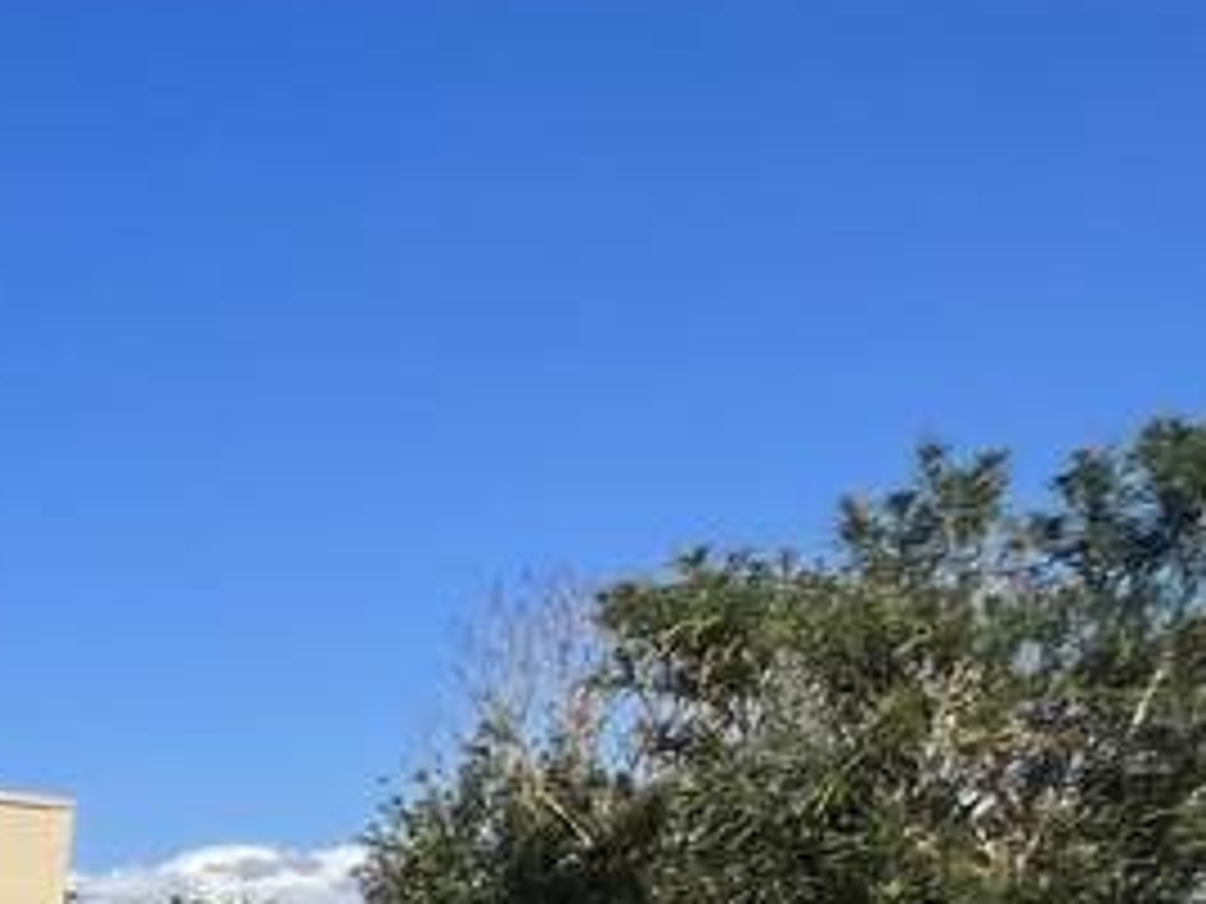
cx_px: -1508
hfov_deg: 16.6
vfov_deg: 20.6
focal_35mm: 62
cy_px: 1309
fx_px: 2160
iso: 40
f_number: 1.8
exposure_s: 1/4065
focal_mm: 1.57
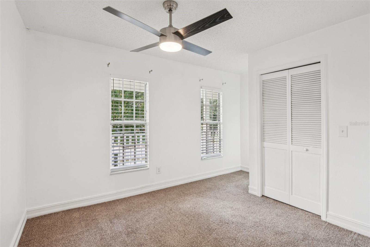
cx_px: 185
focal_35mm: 17
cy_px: 124
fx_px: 175
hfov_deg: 93.3
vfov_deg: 70.4
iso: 400
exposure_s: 1/25
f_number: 8
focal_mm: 17
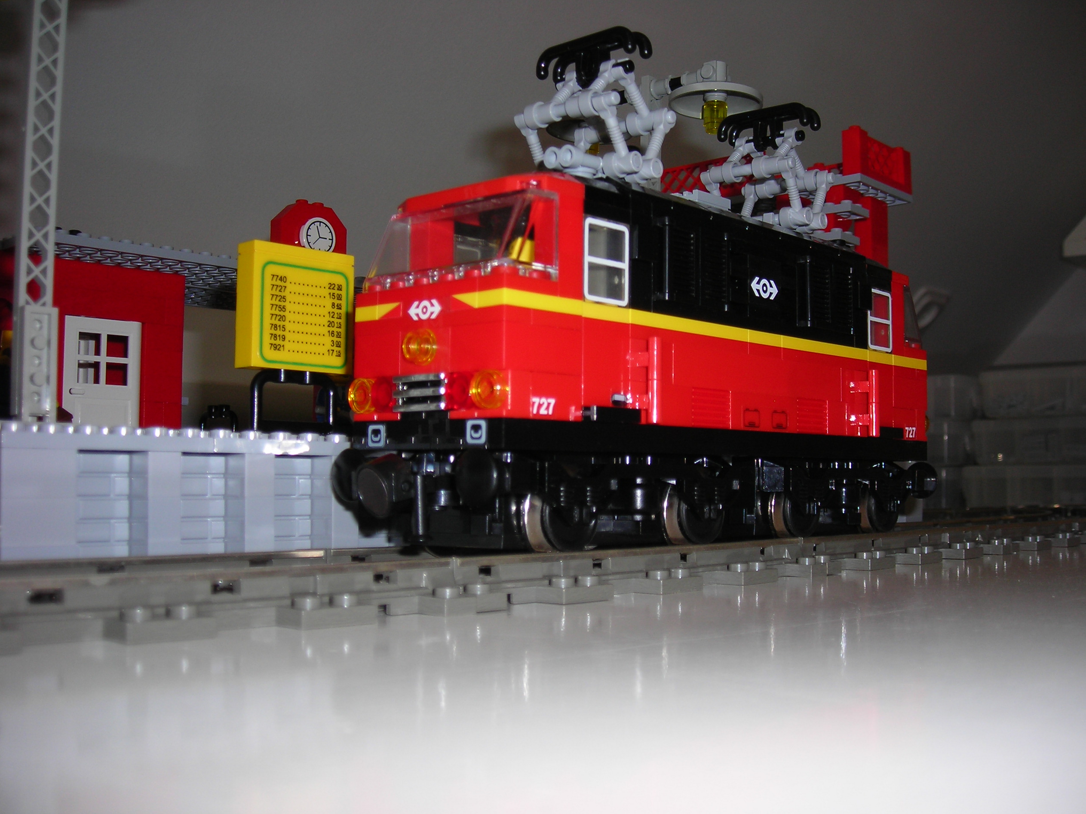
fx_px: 1223
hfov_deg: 47.9
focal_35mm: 39
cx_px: 548
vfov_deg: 36.8
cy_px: 410
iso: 50
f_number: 3.2
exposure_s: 1/60.1
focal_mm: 6.3
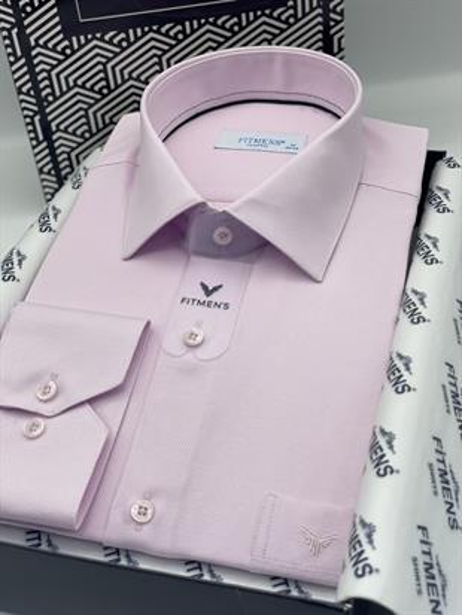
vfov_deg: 36.8
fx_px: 925
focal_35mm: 52
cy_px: 308
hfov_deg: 28.0
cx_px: 231
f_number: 2
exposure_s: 1/209
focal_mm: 6
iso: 25
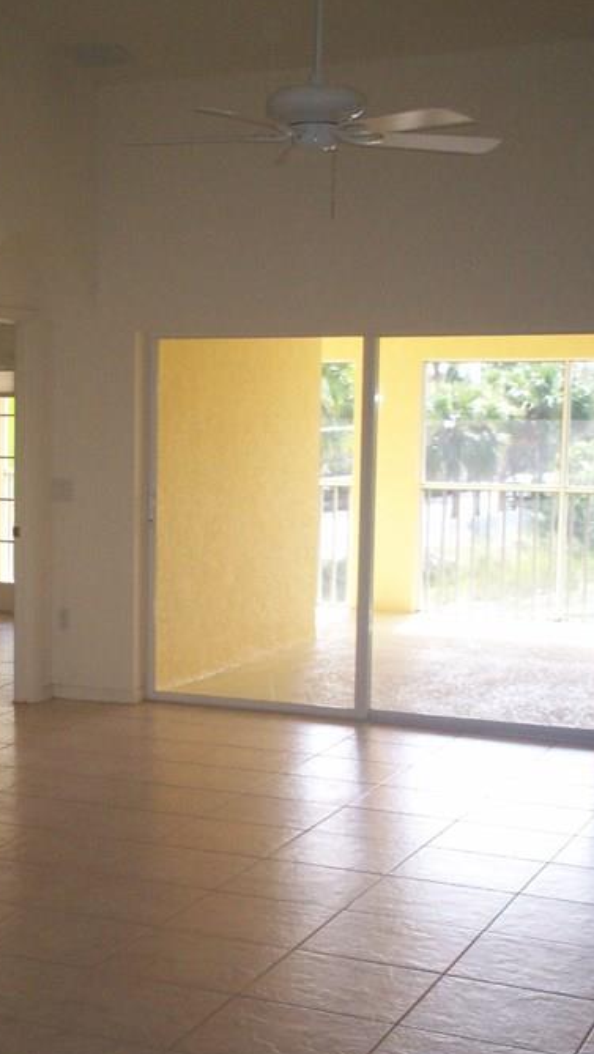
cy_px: 572
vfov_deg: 34.9
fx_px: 1678
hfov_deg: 19.8
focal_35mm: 60
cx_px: 102
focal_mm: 6
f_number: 4.5
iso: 140
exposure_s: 1/60
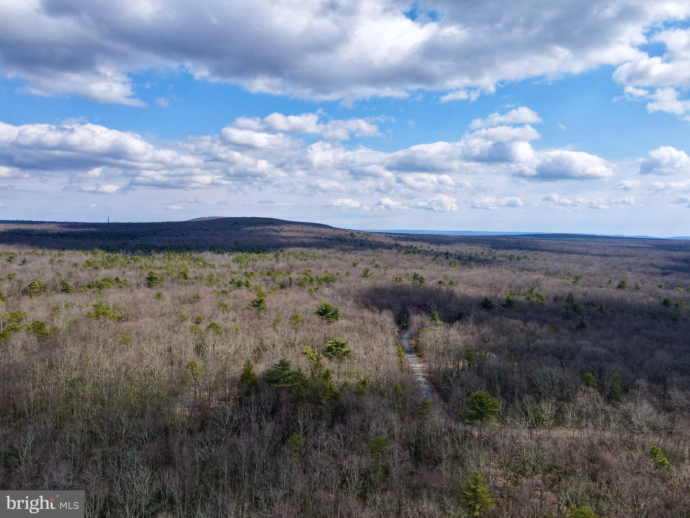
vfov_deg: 56.8
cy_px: 259
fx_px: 478
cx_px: 345
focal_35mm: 24
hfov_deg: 71.6
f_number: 2.8
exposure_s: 1/800
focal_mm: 4.5
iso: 100
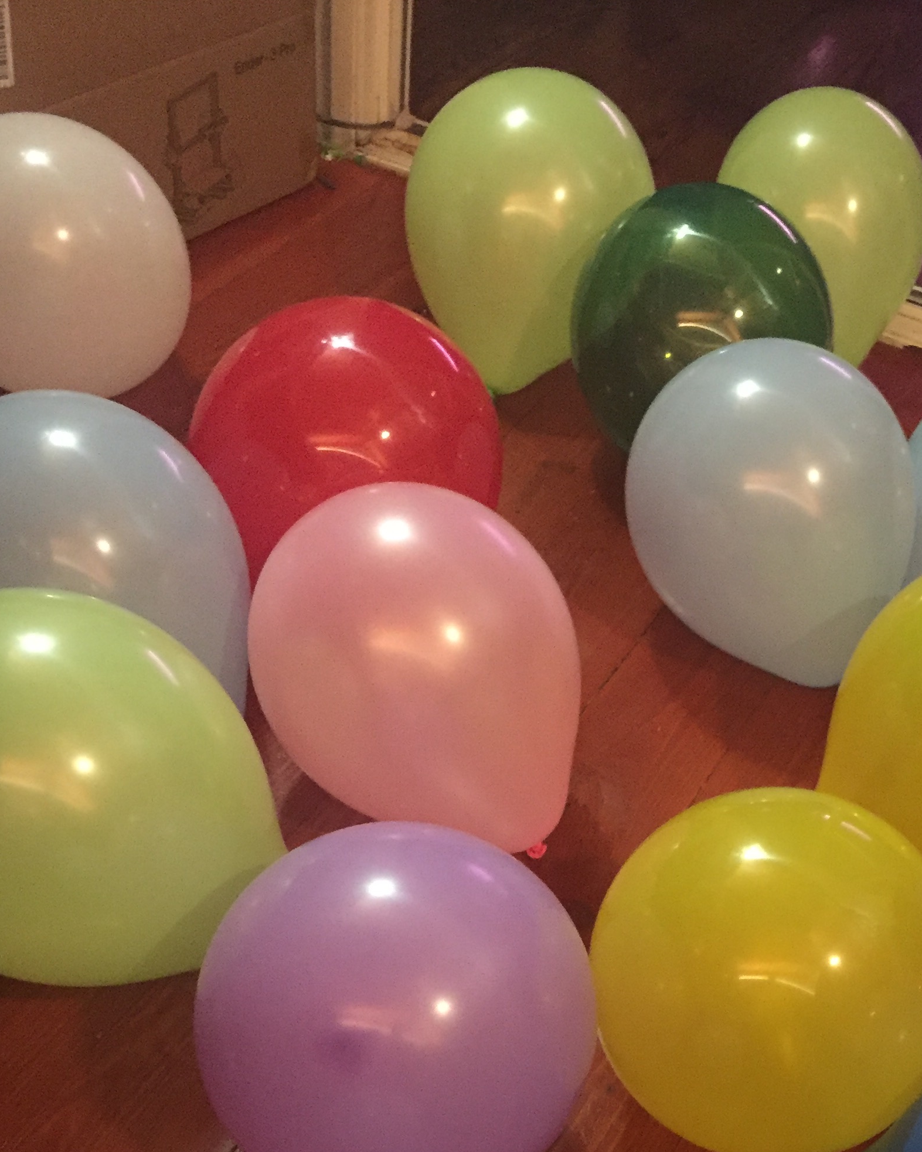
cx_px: 631
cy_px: 955
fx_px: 1603
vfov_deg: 37.8
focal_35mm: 47
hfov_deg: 31.8
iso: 500
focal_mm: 4.15
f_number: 2.2
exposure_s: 1/15
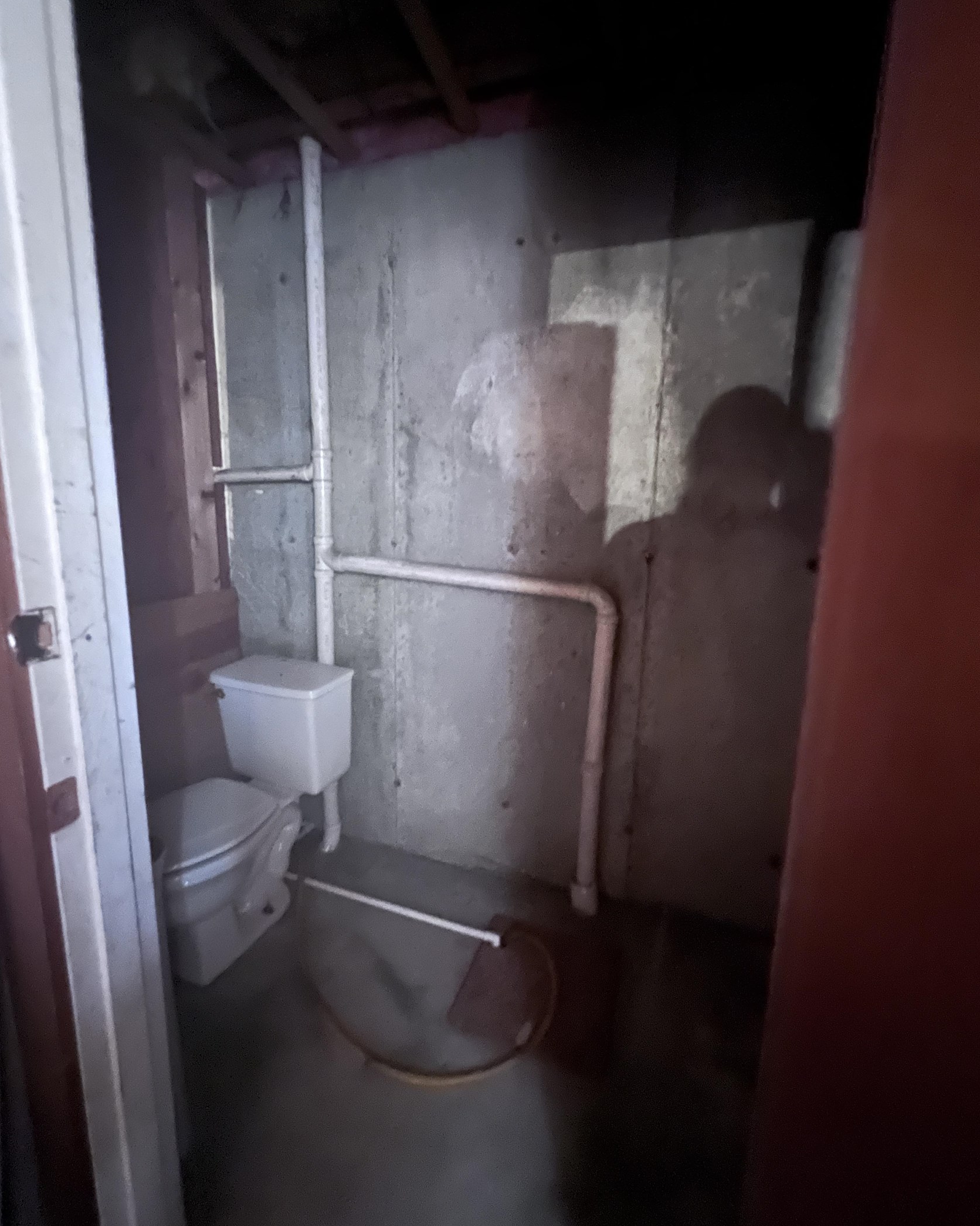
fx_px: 507
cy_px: 599
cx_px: 487
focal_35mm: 14
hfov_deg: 88.0
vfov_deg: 100.7
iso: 2000
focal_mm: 1.57
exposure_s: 1/4
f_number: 1.8
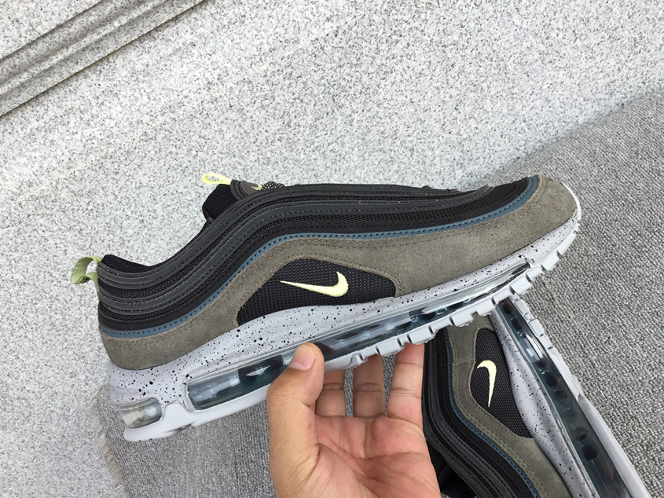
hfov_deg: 55.3
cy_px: 261
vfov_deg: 42.9
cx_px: 328
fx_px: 633
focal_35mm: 33
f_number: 2.4
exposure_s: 1/353
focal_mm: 3.3
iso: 25
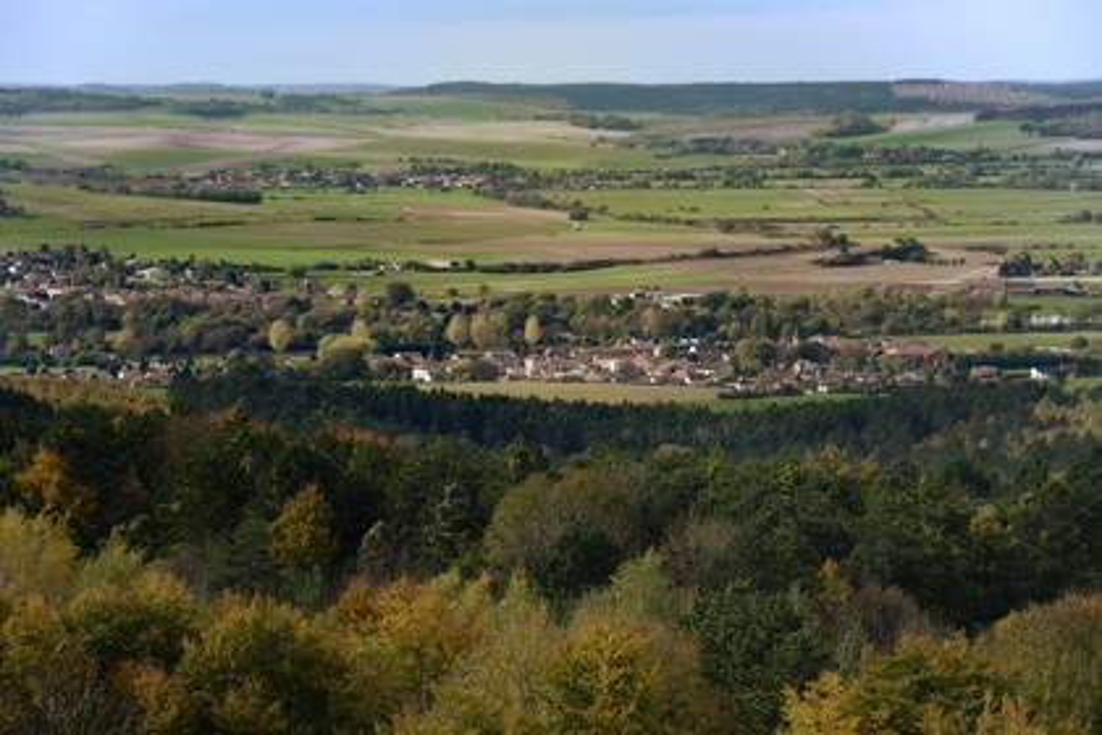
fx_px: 5357
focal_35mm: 175
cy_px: 368
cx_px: 551
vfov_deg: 7.8
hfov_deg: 11.7
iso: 200
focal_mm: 175
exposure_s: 1/250
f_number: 11
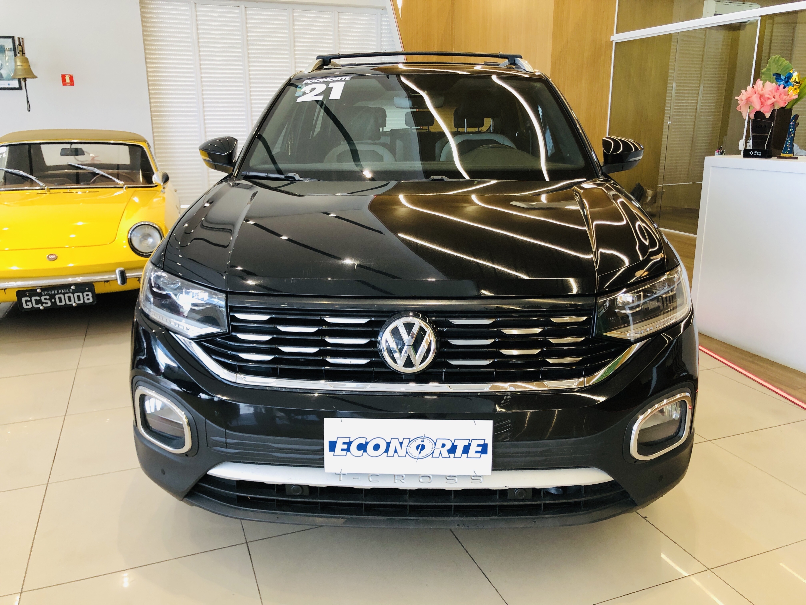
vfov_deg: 49.7
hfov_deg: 63.4
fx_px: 652
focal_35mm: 28
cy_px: 302
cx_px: 403
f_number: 1.8
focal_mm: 3.99
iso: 40
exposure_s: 1/30
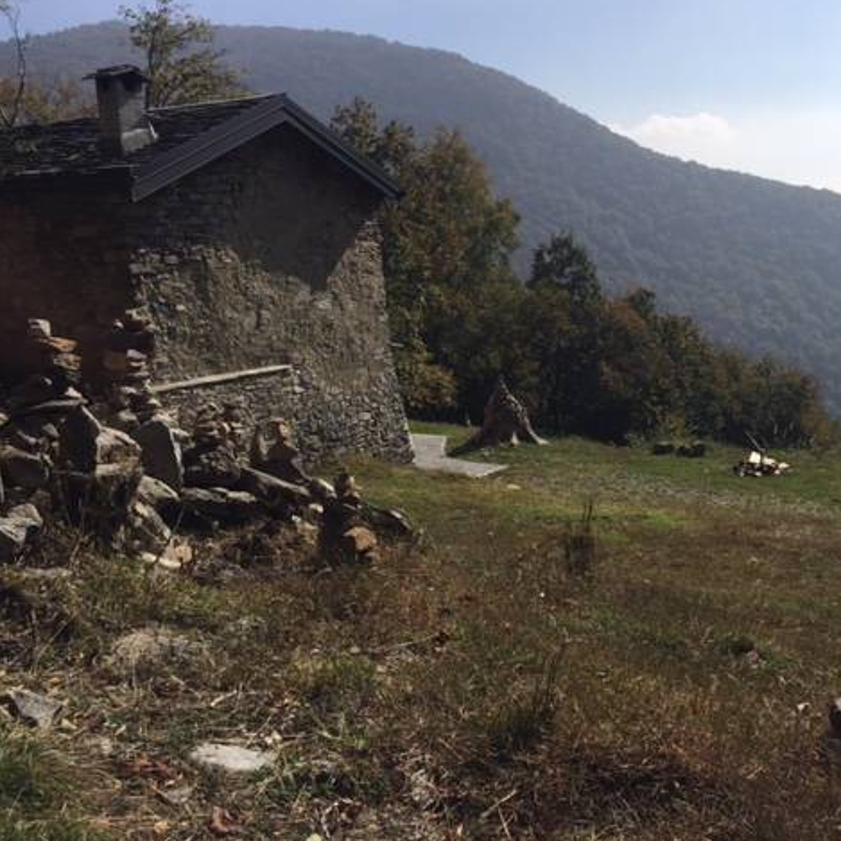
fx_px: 962
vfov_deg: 47.2
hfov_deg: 46.4
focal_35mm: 35
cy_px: 420
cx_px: 570
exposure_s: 1/2825
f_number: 2.2
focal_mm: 4.15
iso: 32
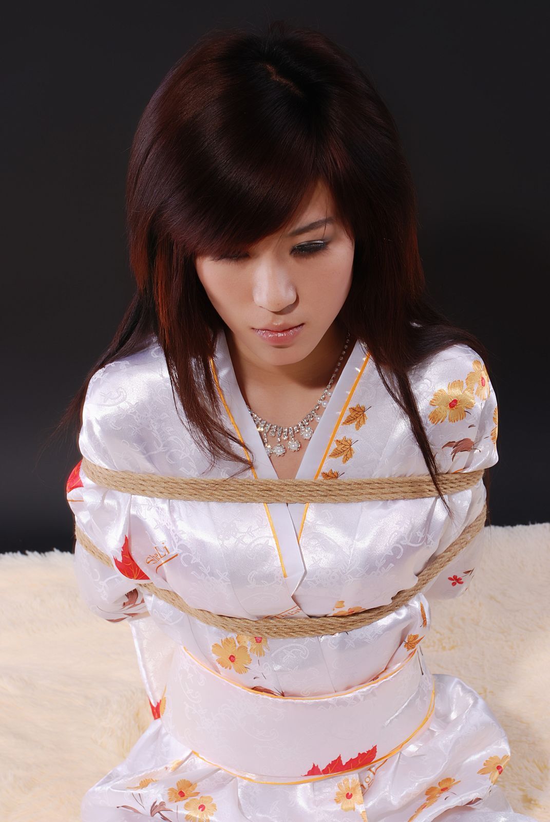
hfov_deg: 17.5
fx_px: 1782
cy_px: 411
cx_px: 275
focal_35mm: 78
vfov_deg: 26.0
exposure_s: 1/8
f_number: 8
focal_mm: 52
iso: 100
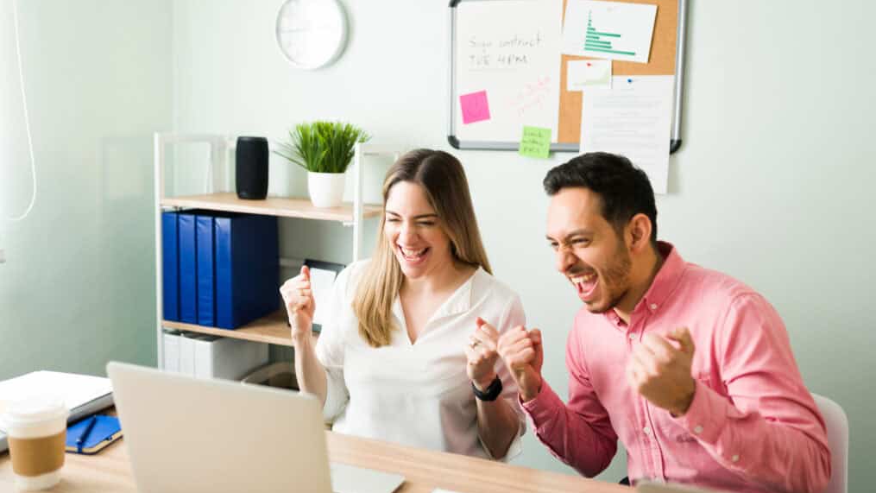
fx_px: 859
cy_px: 266
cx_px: 441
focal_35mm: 37
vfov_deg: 32.0
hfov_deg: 54.0
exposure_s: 1/160
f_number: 1.8
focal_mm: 35
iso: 250
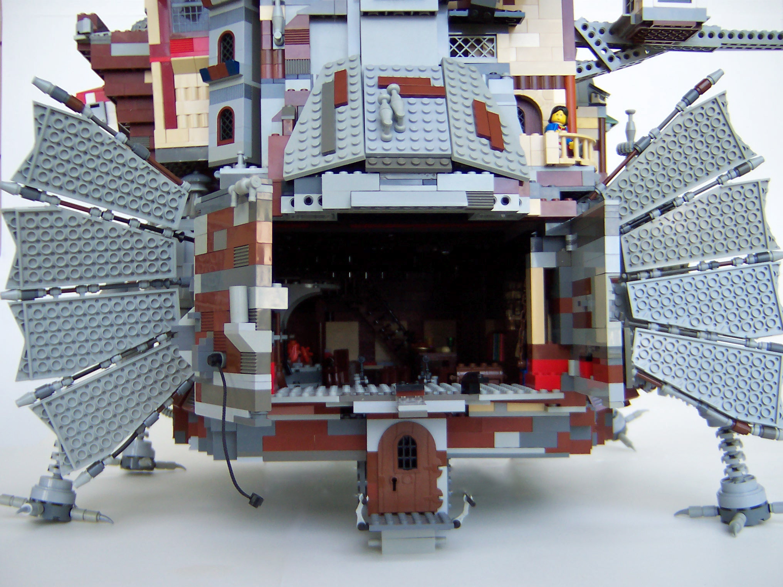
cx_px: 392
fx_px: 814
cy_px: 294
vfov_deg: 39.7
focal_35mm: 36
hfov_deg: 51.4
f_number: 2.2
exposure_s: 1/250
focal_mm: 5.6
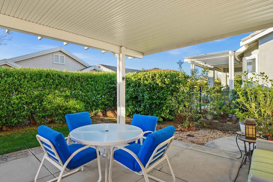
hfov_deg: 86.4
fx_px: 144
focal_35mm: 19
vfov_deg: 64.5
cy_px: 88
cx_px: 117
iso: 100
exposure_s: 1/6
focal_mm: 16
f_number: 8
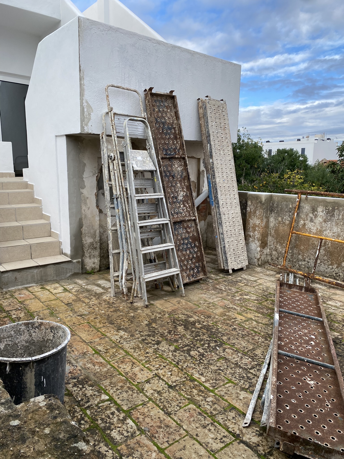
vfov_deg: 67.3
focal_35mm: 26
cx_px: 172
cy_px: 230
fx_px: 345
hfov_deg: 53.1
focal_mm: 4.25
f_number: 1.8
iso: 32
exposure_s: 1/1245
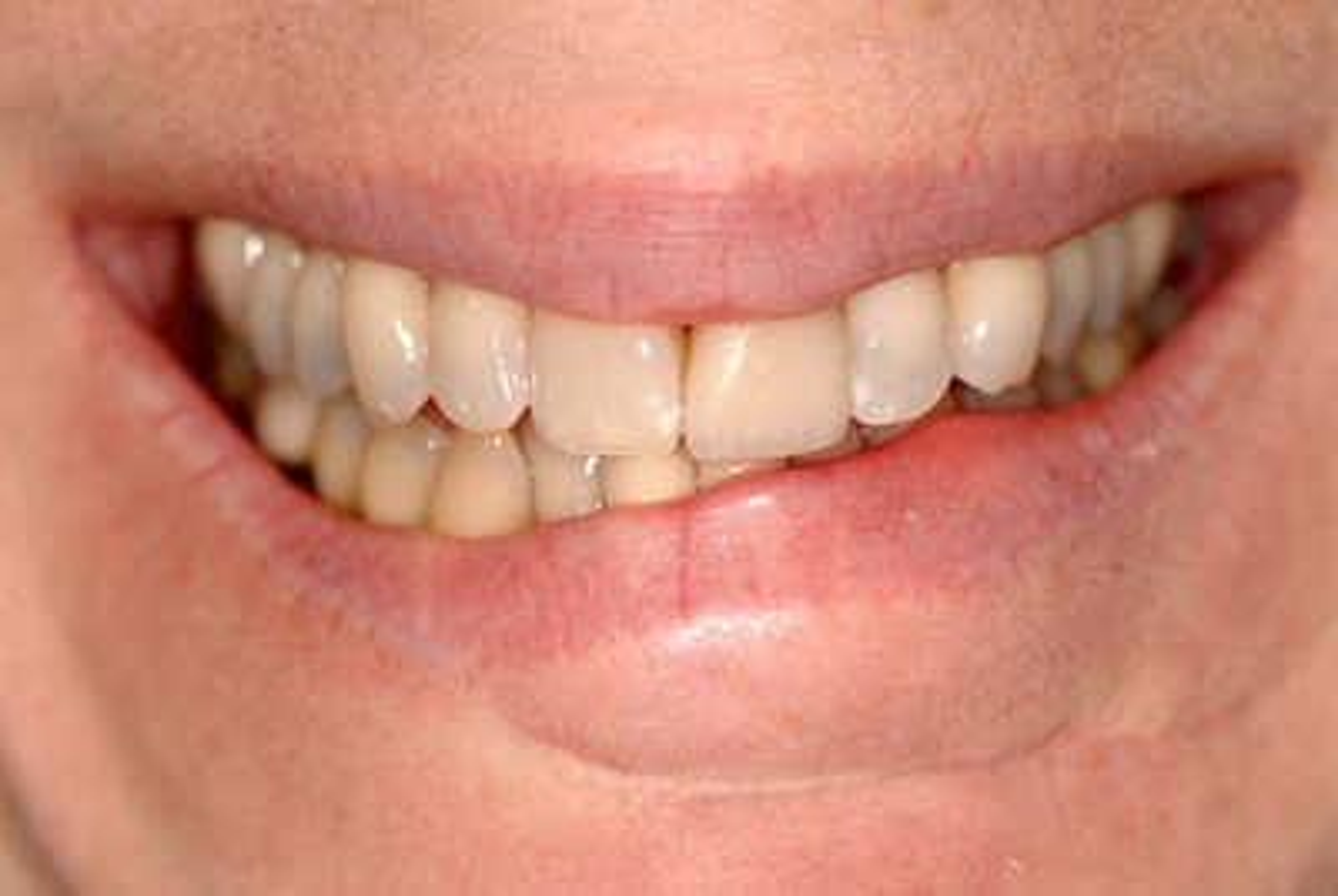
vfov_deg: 8.7
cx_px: 669
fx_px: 5862
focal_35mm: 158
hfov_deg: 13.0
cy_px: 448
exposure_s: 1/60
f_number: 5.6
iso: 200
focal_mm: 105
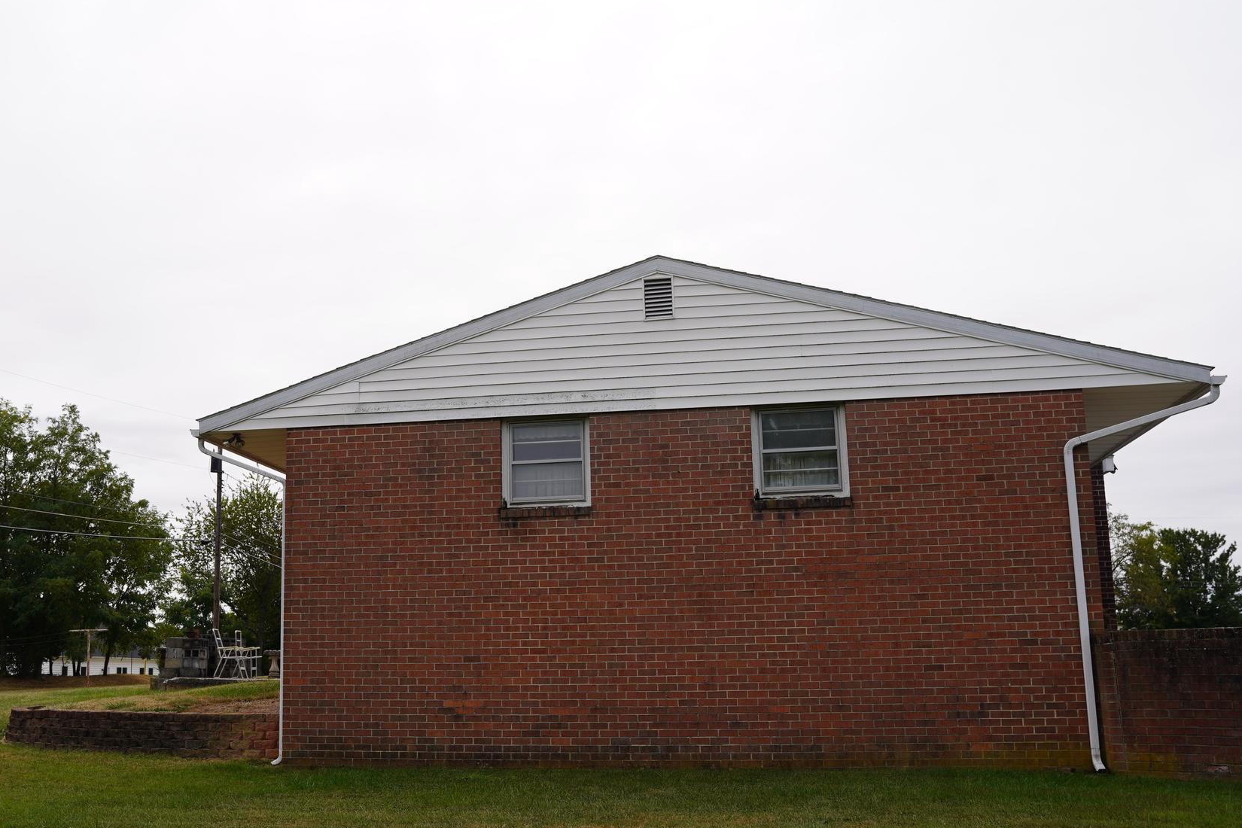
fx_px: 1263
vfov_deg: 36.3
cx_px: 480
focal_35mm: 37
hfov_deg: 51.9
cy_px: 443
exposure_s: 1/800
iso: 100
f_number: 5
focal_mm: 29.5
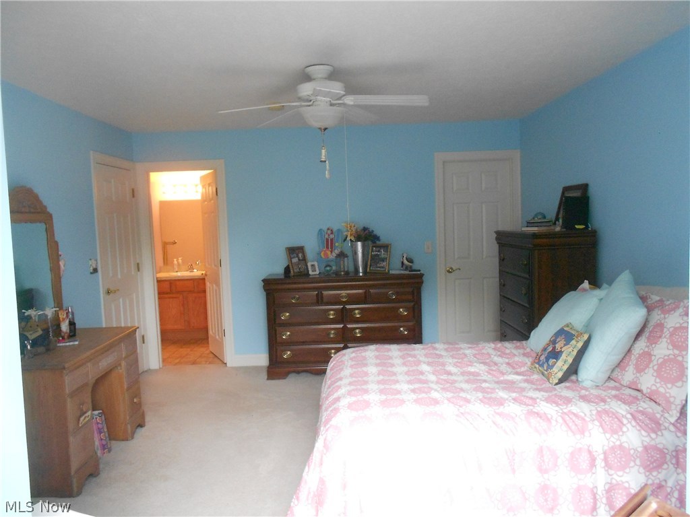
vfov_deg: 53.1
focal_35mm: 26
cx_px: 345
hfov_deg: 67.3
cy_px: 258
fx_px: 518
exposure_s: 1/30
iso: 400
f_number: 3.2
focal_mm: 4.6
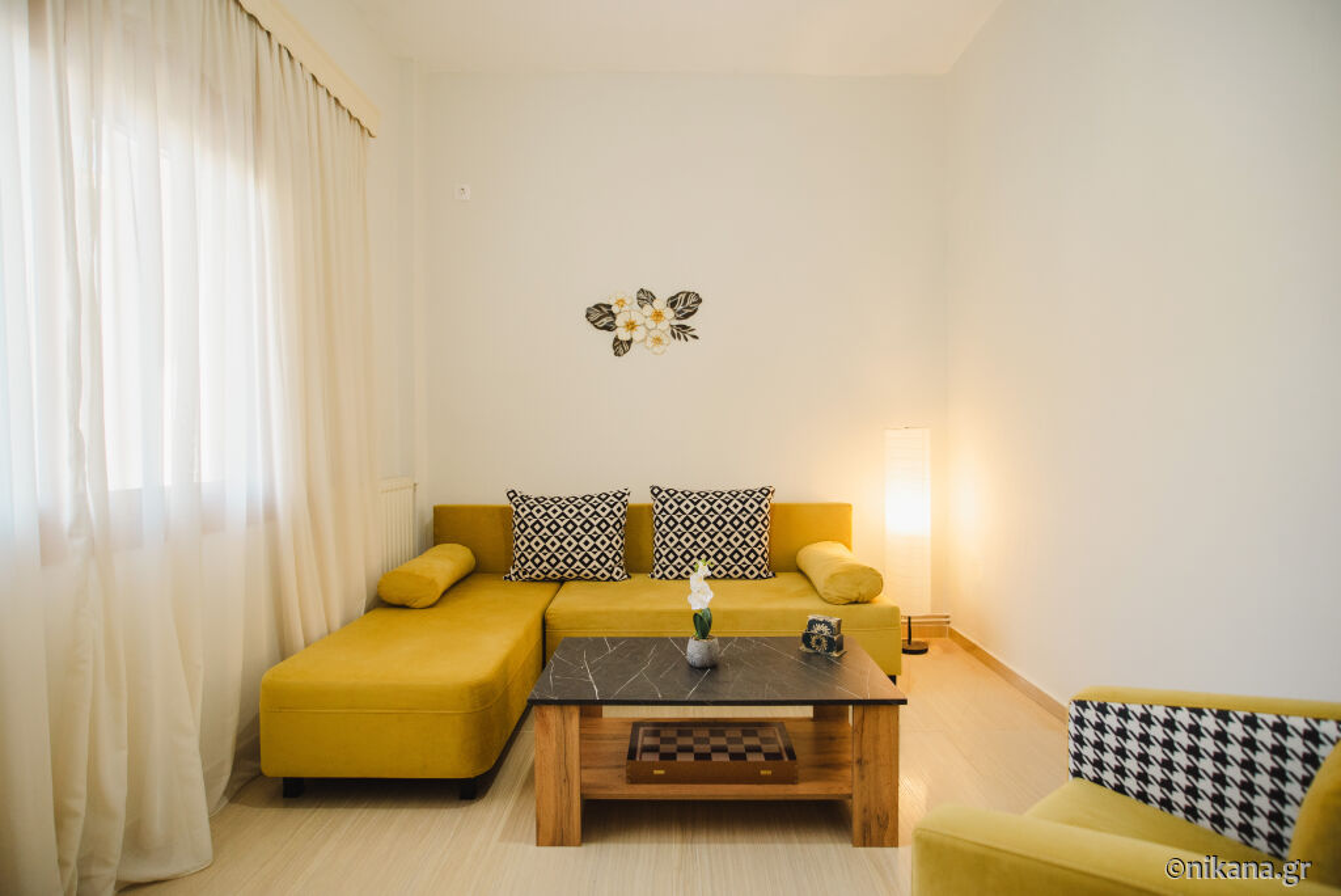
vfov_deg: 70.5
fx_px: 634
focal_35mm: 17
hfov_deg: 93.2
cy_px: 448
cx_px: 670
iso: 640
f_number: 4
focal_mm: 17
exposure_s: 1/125
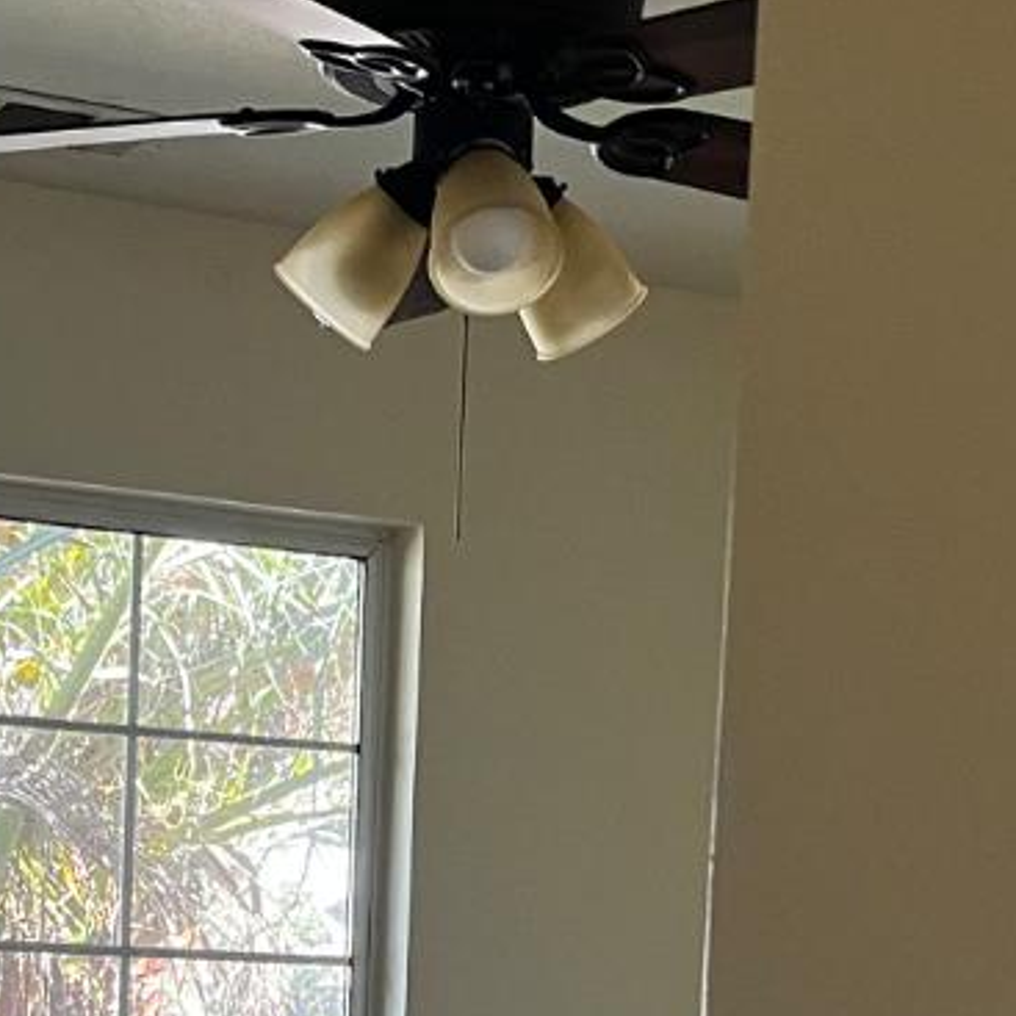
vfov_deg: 17.6
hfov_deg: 18.3
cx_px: 221
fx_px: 3121
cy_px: 1231
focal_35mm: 94
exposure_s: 1/79
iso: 125
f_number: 1.6
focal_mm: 5.1
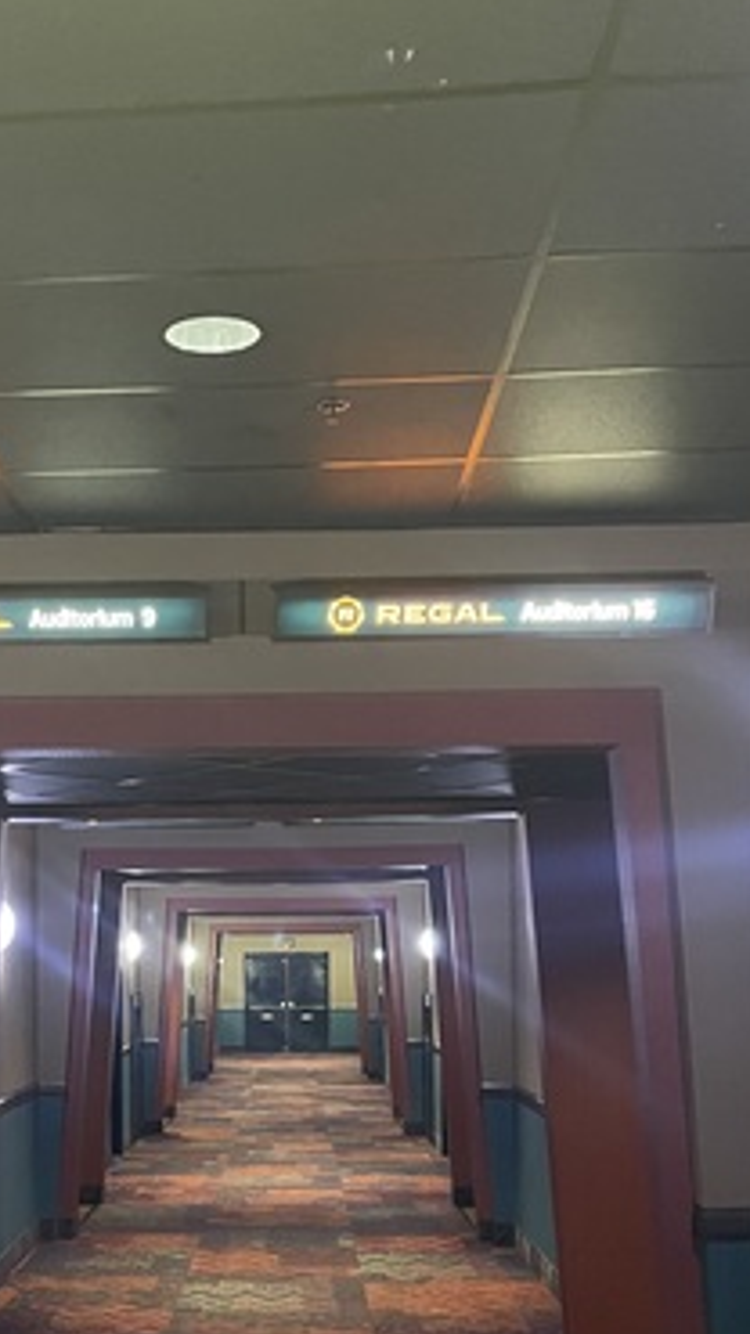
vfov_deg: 41.3
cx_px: 159
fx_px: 1733
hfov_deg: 24.1
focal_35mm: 49
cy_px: 945
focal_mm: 4.2
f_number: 1.6
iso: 500
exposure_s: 1/30
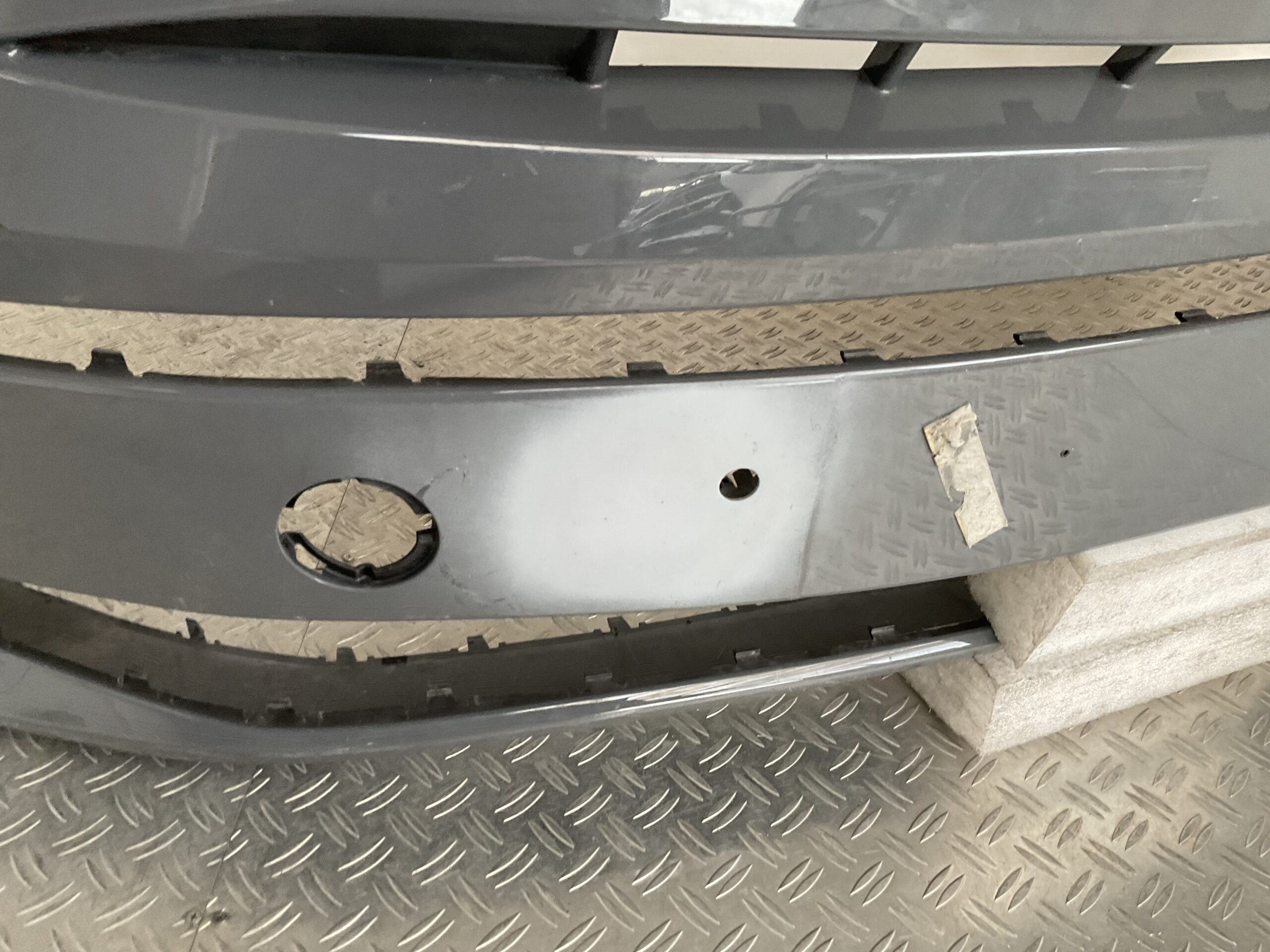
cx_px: 635
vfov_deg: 48.2
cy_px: 476
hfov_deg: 61.7
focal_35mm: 29
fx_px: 1064
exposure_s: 1/60
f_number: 1.8
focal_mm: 3
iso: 80
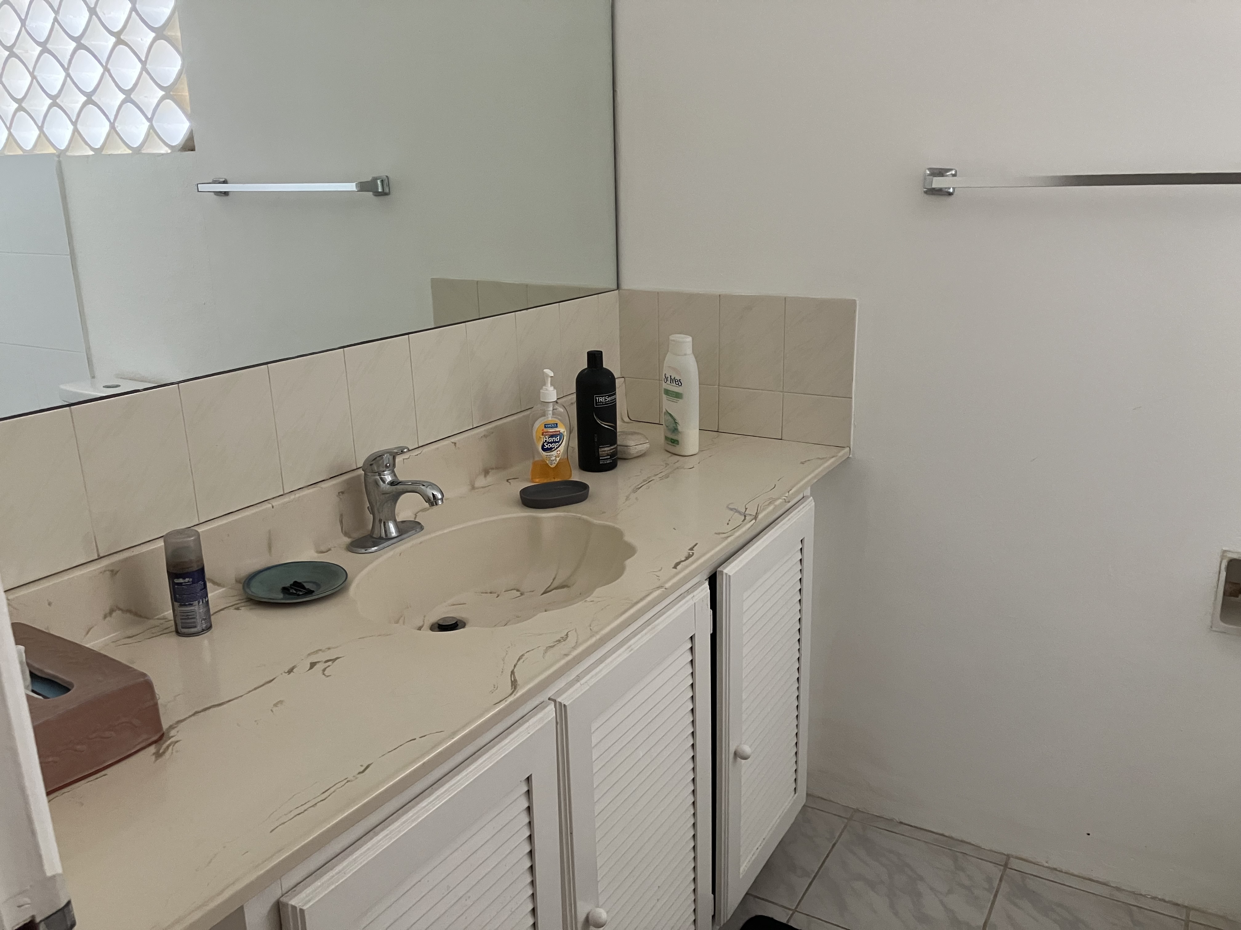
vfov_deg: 49.7
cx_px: 620
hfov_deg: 63.4
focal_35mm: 28
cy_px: 465
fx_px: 1004
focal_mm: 3.99
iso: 200
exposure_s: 1/60
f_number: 1.8
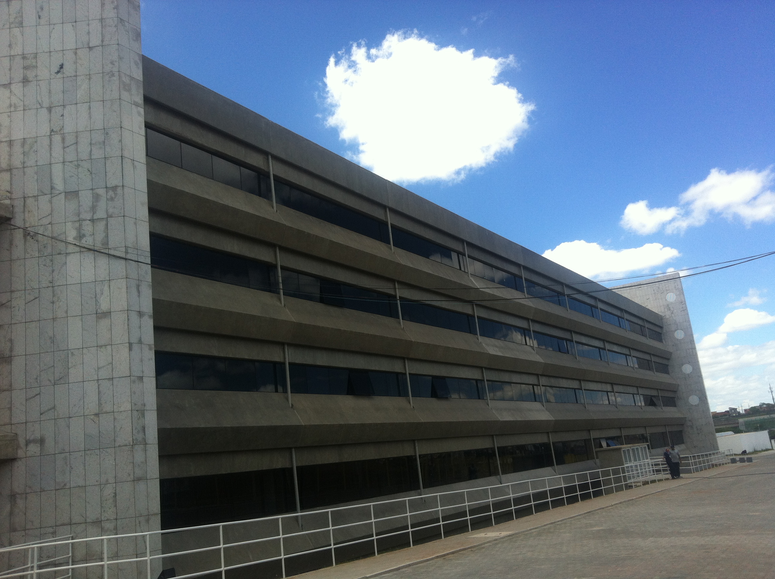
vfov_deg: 40.6
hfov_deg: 52.7
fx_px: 782
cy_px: 290
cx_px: 388
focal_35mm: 35
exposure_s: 1/943
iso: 80
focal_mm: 3.85
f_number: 2.8
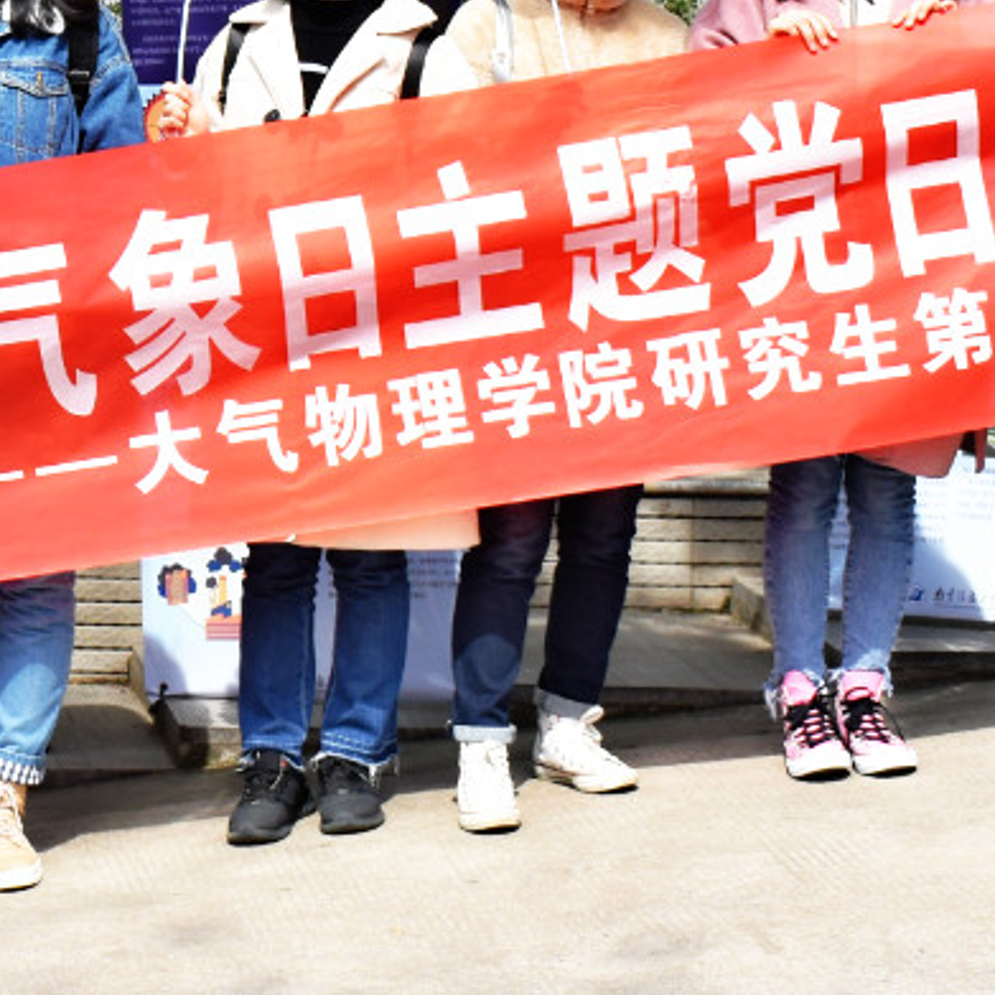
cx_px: -295
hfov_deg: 12.1
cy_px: -94
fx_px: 4577
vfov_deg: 12.2
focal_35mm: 141
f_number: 8
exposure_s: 1/250
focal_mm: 27
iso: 200
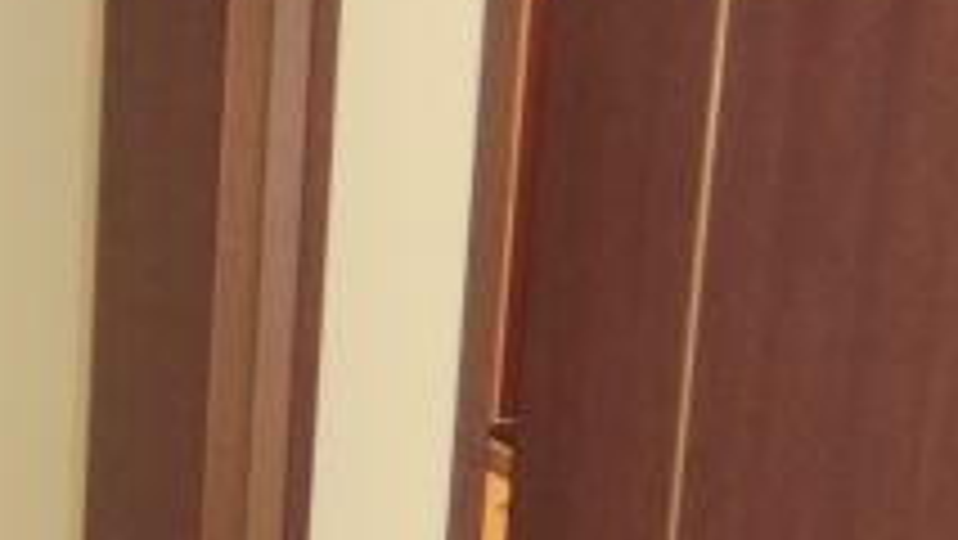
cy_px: 724
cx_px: -477
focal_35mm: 95
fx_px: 2414
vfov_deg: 12.3
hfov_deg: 19.6
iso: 400
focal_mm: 5.2
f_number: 3.5
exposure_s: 1/30
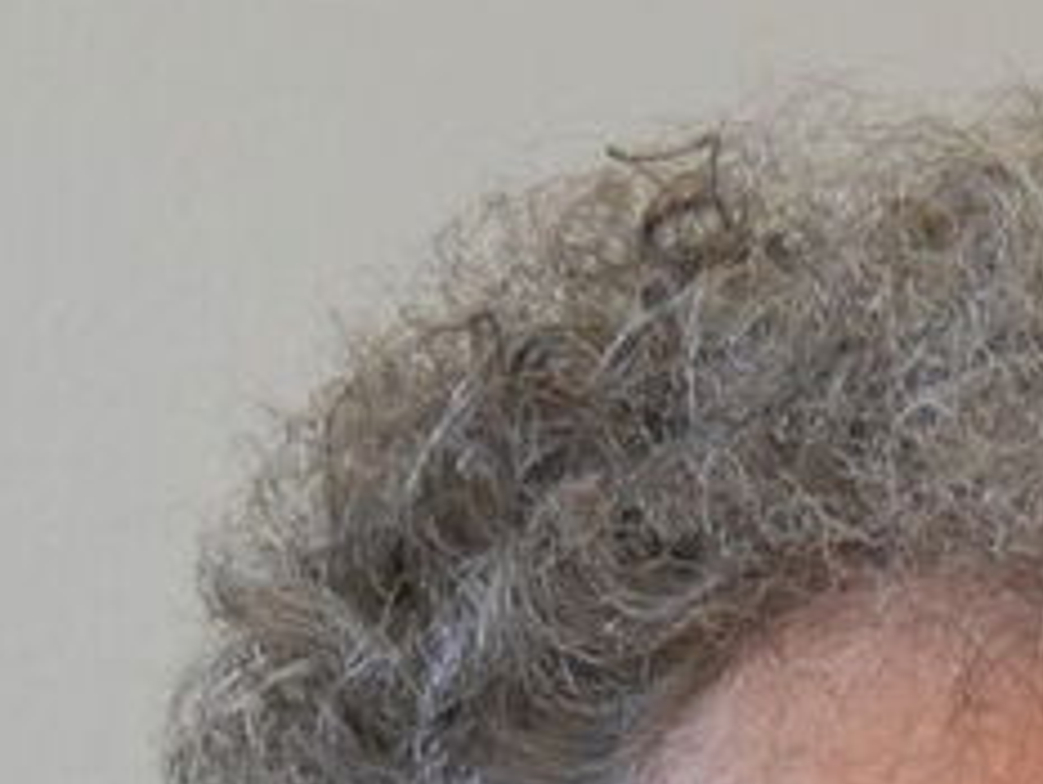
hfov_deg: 5.1
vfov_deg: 3.7
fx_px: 11576
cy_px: 2560
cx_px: 1849
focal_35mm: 384
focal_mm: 28
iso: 800
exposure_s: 1/60
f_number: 4.3
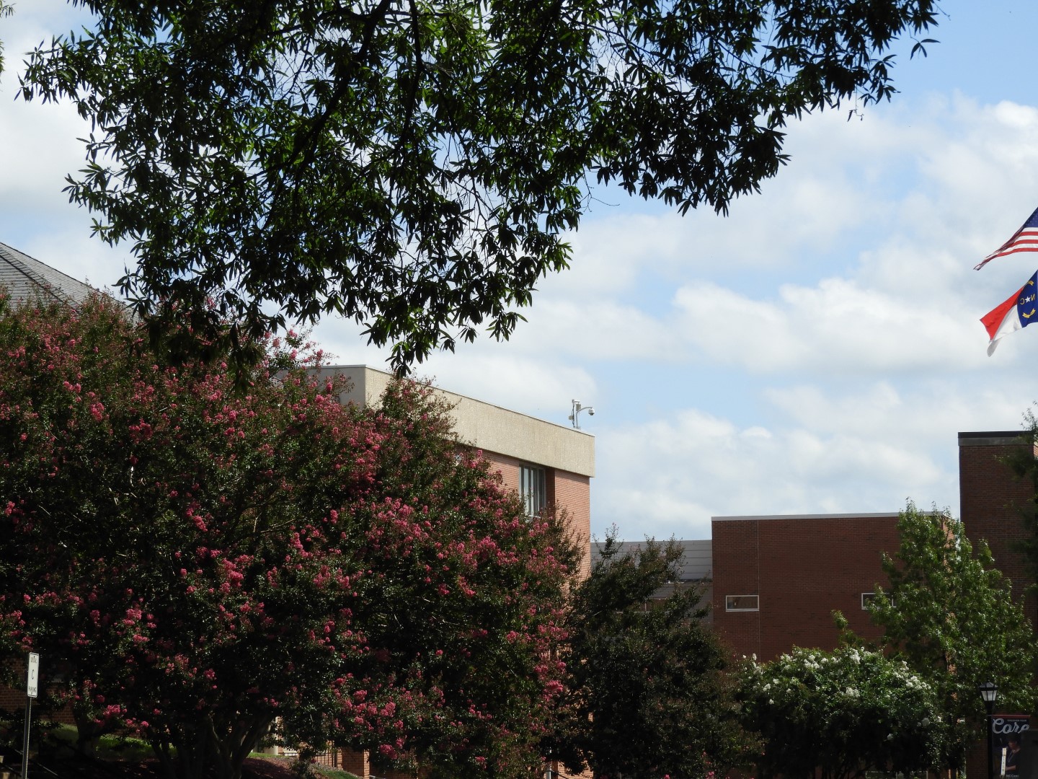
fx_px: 3748
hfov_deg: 15.8
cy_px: 390
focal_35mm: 125
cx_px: 519
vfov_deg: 11.9
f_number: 5
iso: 100
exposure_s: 1/800
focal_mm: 22.4
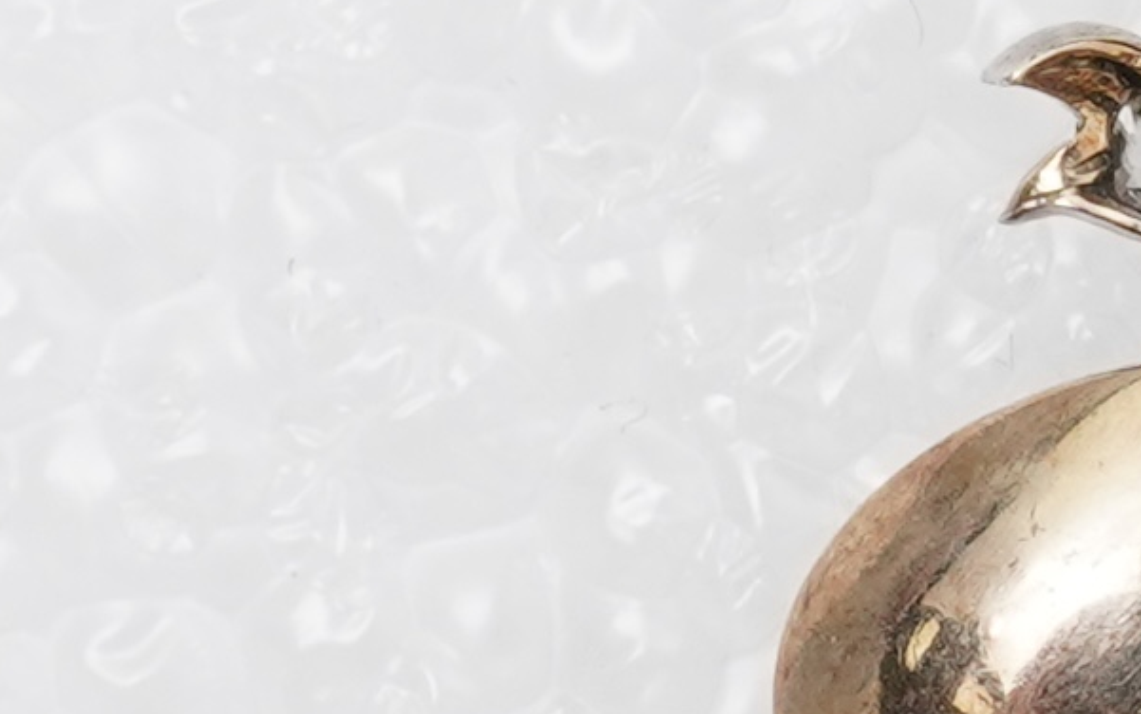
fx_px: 8460
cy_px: -350
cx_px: 2212
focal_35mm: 272
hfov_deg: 7.4
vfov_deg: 4.8
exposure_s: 1/125
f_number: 20
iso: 640
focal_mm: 30
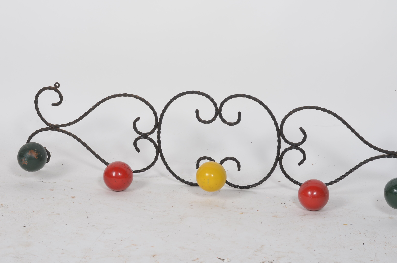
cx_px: 220
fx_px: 935
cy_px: 123
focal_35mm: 85
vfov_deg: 16.0
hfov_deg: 23.9
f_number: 11
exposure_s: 1/125
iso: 100
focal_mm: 50
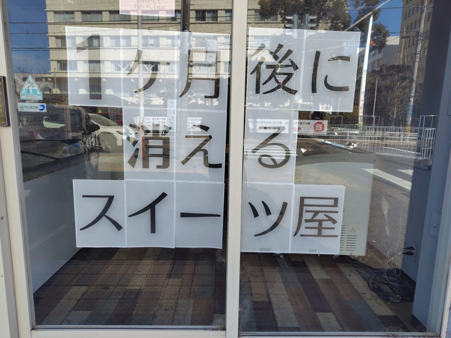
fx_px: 300
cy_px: 169
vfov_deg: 58.9
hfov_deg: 73.9
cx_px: 226
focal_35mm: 23
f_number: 1.9
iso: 50
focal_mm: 5.6
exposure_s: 1/387
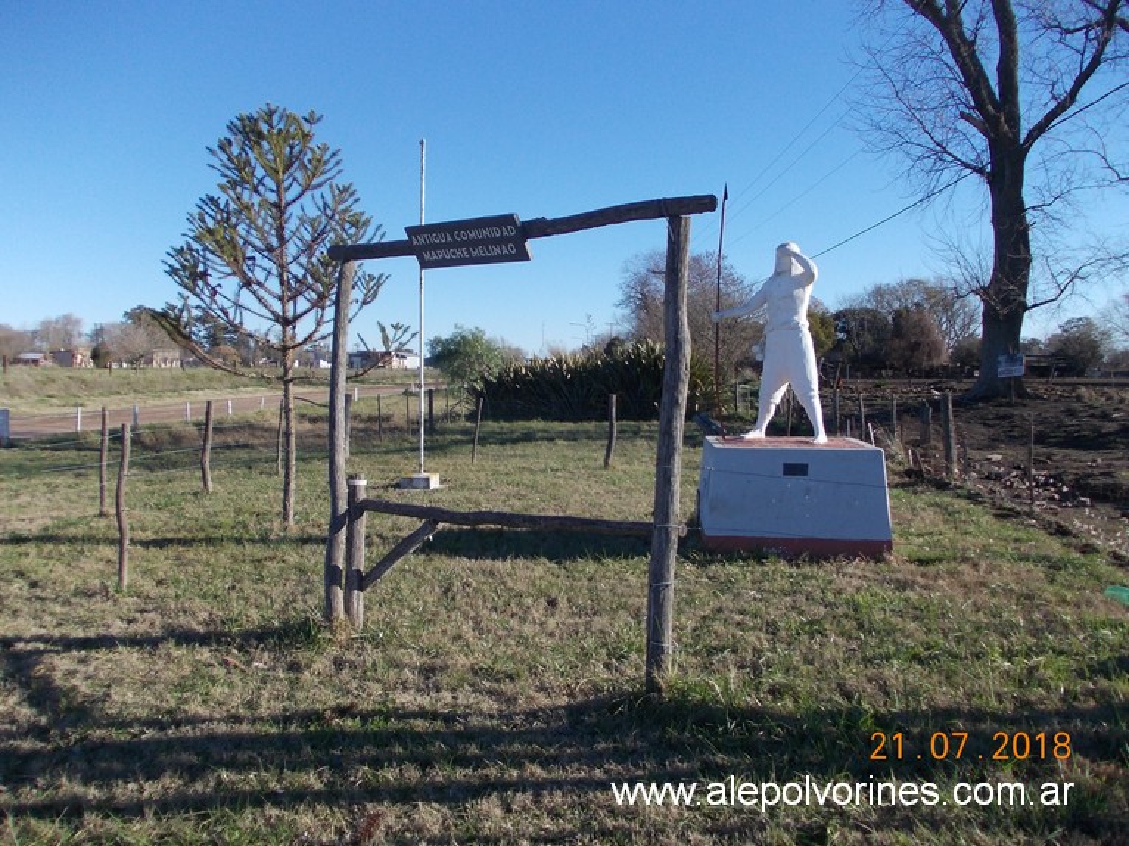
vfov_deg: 49.7
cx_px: 564
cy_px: 423
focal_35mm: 28
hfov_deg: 63.5
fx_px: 913
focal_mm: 4
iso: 80
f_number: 5.4
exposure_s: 1/250
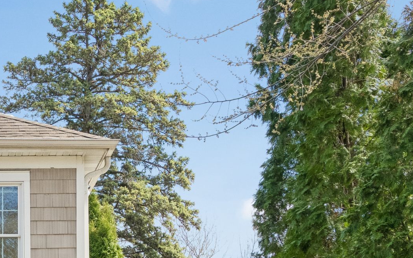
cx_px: -89
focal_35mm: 111
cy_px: 357
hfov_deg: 17.8
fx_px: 1249
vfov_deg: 11.4
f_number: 8
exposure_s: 1/640
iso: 640
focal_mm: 32
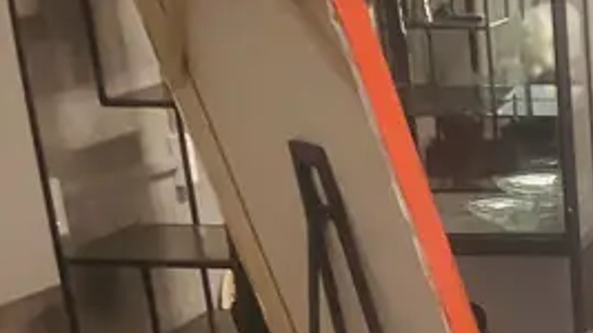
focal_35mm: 117
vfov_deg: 8.3
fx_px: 1839
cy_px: 1074
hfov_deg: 16.8
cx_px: 851
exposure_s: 1/50
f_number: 1.8
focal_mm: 3.99
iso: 125
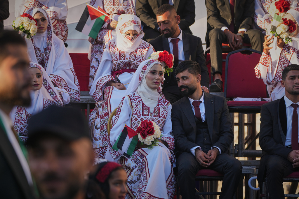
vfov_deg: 7.1
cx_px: 150
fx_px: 1611
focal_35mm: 194
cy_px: 100
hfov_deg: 10.6
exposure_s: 1/320
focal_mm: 194
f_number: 5.6
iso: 320
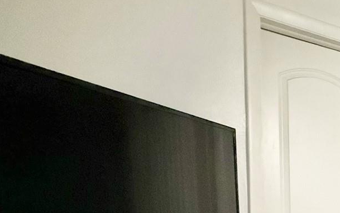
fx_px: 361
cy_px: 214
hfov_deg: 36.2
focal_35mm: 39
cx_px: 427
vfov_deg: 30.4
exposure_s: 1/60
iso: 1250
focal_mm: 2.22
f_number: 2.2
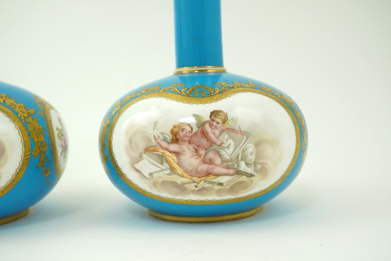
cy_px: 130
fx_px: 489
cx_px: 196
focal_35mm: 45
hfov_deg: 43.6
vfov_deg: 29.9
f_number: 10
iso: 400
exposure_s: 1/50
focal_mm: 30
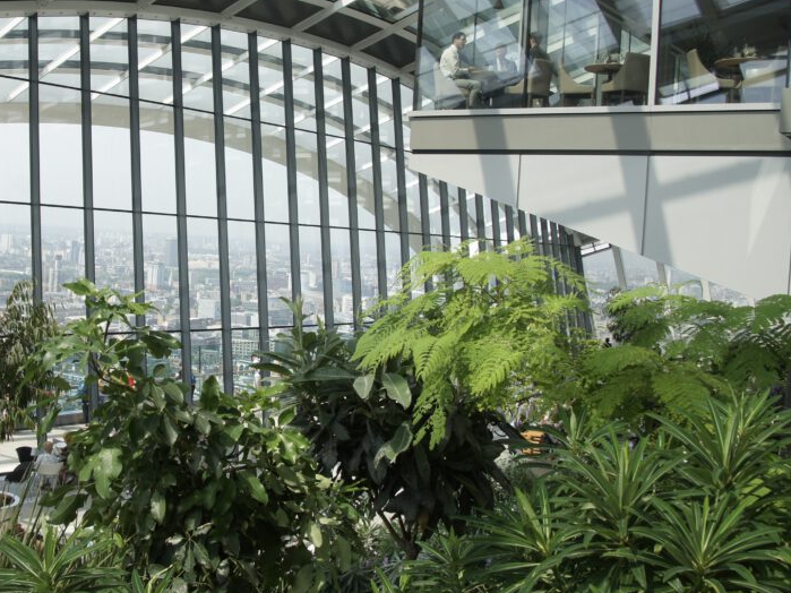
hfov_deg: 48.1
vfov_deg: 37.6
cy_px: 248
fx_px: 868
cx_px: 257
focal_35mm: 38
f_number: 9
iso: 100
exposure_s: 1/80
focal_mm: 18
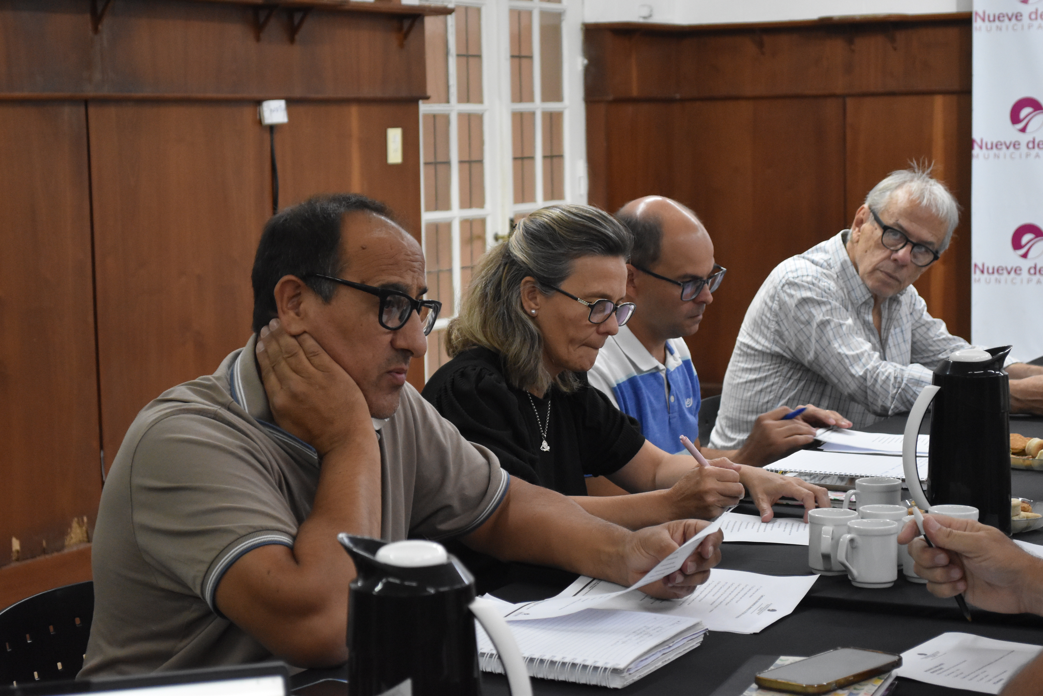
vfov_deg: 18.2
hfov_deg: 27.0
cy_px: 348
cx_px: 522
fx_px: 2173
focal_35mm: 75
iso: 2800
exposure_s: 1/60
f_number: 5.6
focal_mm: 50
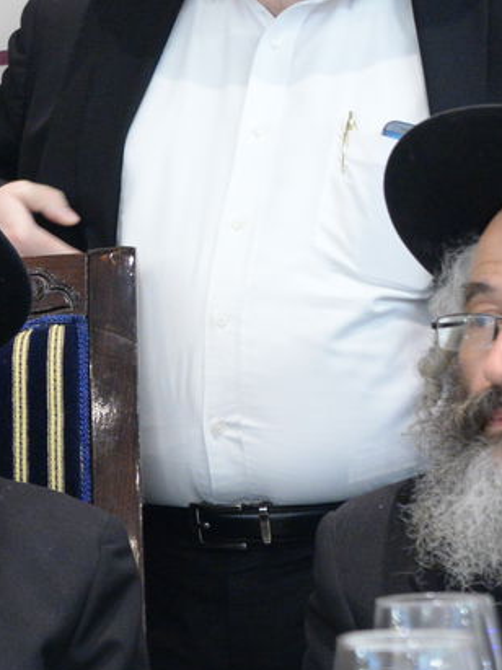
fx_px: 2534
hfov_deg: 11.0
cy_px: 330
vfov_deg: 15.1
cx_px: -192
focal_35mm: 131
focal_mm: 40
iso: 4000
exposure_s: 1/60
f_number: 4
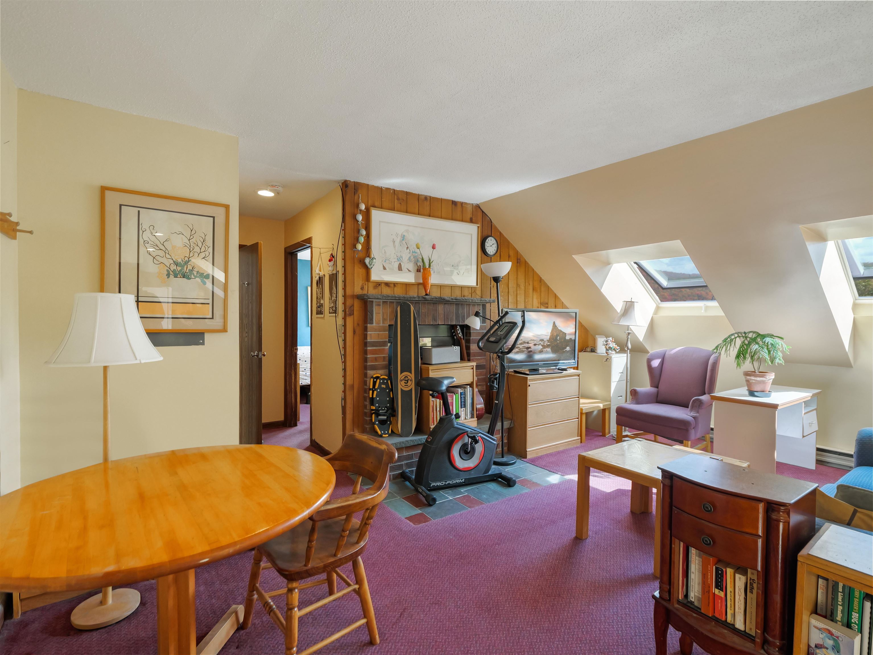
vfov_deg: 71.6
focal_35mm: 18
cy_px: 328
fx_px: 454
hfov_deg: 87.7
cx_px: 436
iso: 500
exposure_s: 1/60
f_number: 3
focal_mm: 9
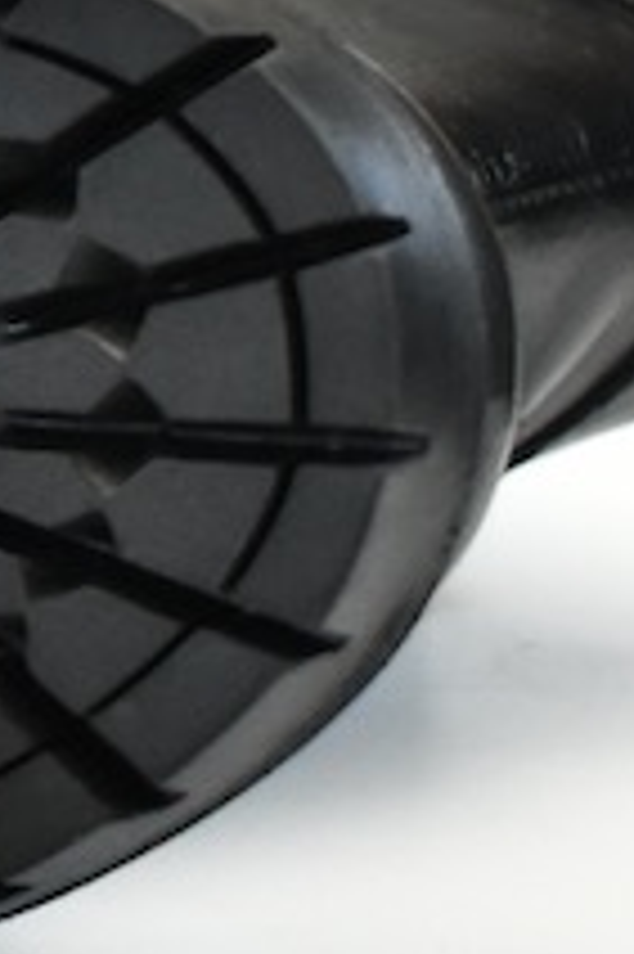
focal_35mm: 317
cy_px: -954
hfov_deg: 4.2
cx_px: -1237
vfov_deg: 6.3
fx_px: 8388
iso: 1600
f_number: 5.6
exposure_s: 1/500
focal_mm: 35
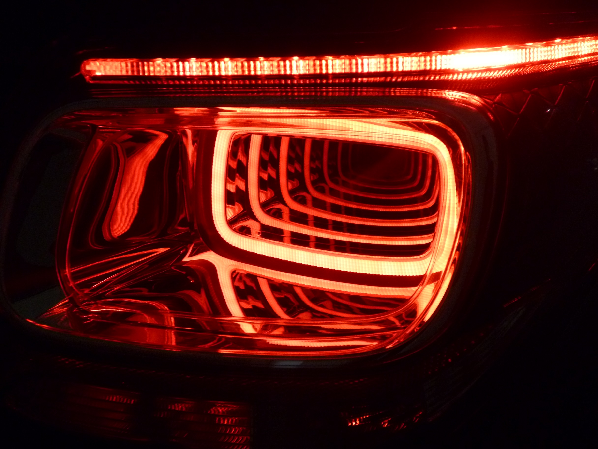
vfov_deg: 26.1
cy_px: 224
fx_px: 967
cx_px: 299
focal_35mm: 56
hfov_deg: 34.3
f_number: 4.4
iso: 400
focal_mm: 10
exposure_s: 1/13
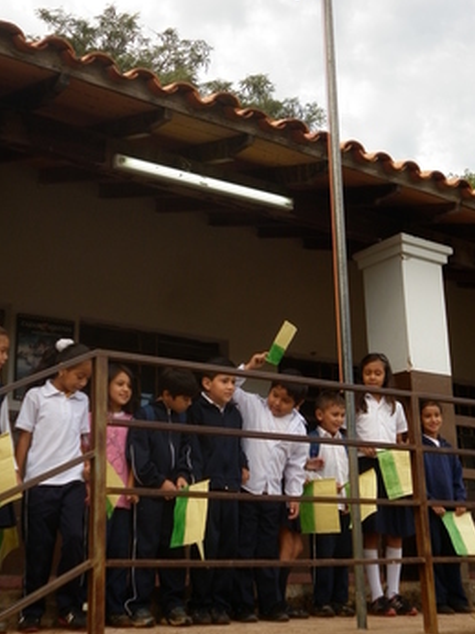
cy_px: 299
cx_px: 238
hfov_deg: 29.1
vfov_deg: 38.2
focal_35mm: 50
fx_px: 916
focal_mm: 6.5
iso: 80
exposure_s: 1/200
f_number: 3.1
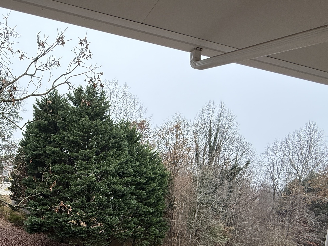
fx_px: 246
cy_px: 219
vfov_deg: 47.9
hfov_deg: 63.8
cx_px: 87
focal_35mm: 26
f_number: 2.2
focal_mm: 2.22
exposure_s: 1/99
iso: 125
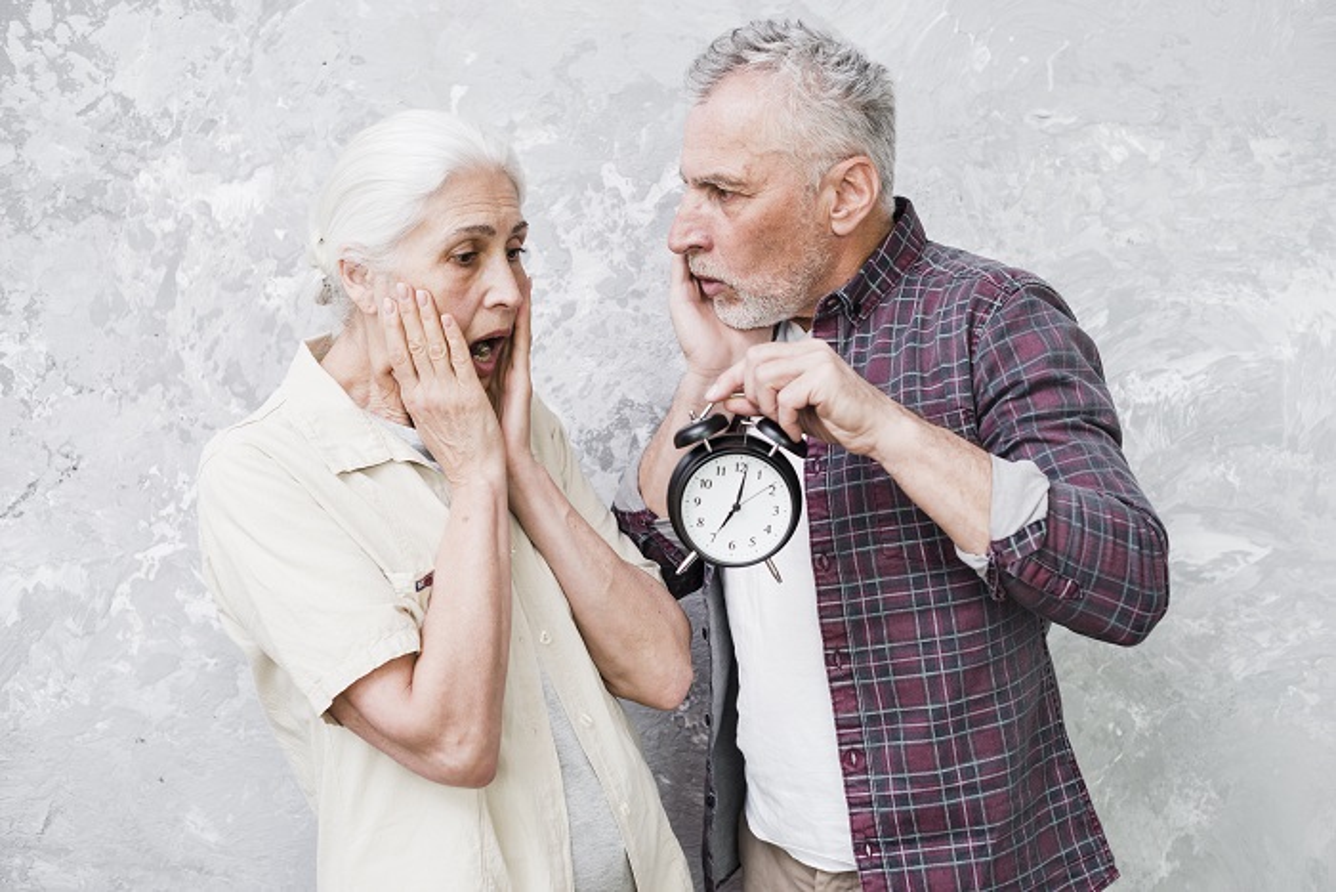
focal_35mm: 50
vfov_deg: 27.0
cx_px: 668
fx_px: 1856
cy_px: 446
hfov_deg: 39.6
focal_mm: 50
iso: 320
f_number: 4
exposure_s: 1/160
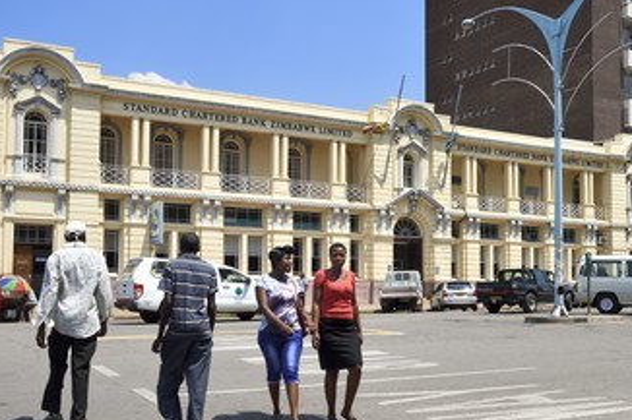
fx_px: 702
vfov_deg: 33.2
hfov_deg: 48.4
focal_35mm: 40
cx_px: 279
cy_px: 265
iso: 400
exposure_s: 1/320
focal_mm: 31
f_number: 14
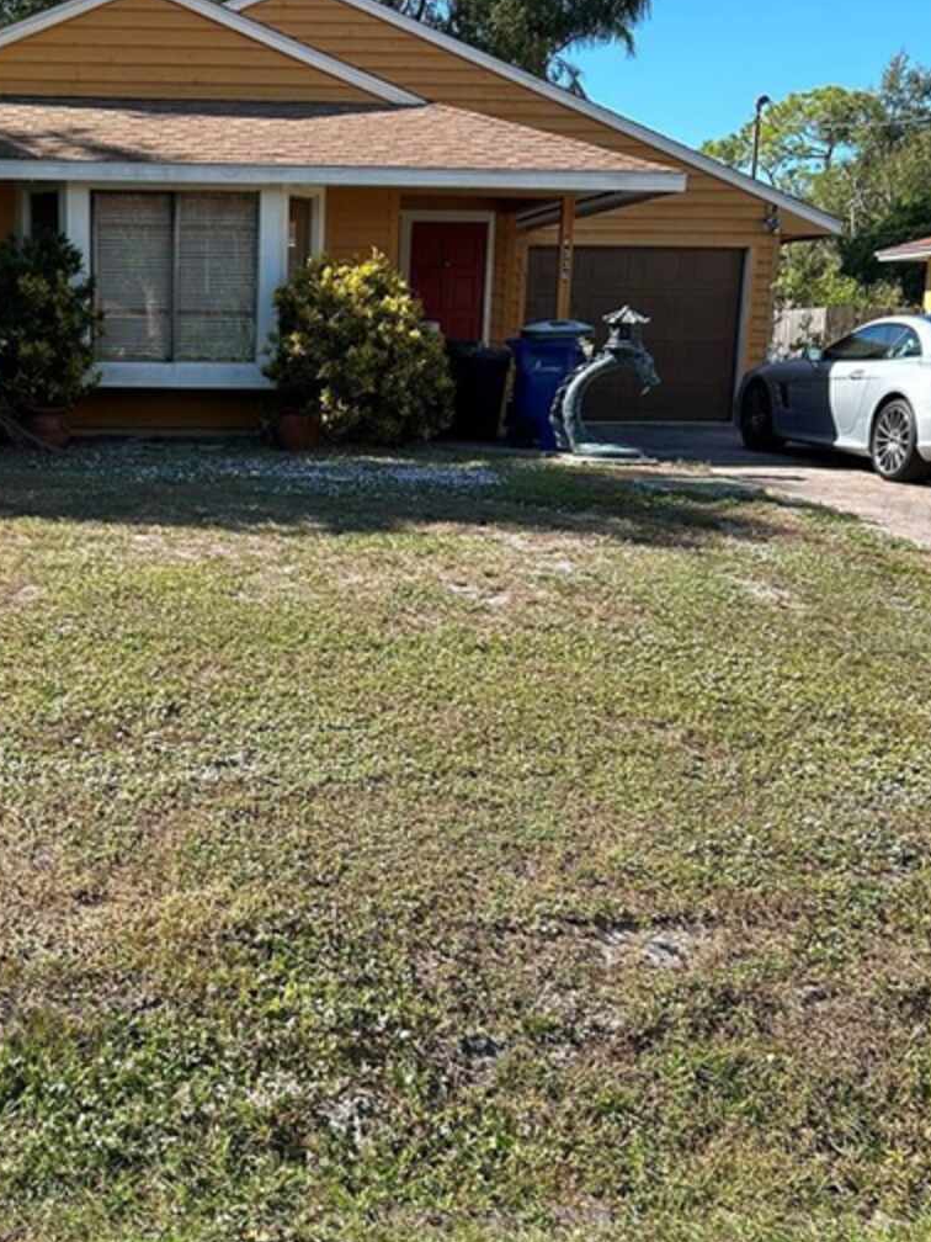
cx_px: 181
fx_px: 1578
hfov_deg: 32.0
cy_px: 639
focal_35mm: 44
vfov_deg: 42.9
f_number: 1.5
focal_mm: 5.7
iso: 50
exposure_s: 1/1934
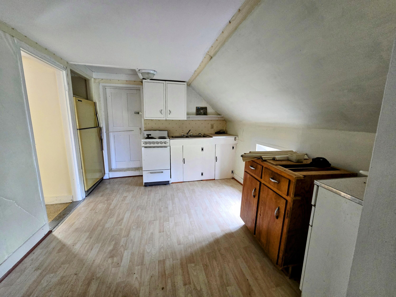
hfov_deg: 106.2
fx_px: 149
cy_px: 148
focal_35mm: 13
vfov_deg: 89.9
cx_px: 198
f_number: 2.2
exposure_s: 1/60
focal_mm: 2.2
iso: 400
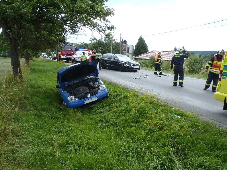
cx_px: 114
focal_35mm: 28
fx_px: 184
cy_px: 85
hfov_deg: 63.4
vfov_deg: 49.7
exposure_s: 1/250
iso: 80
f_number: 3.9
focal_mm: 5
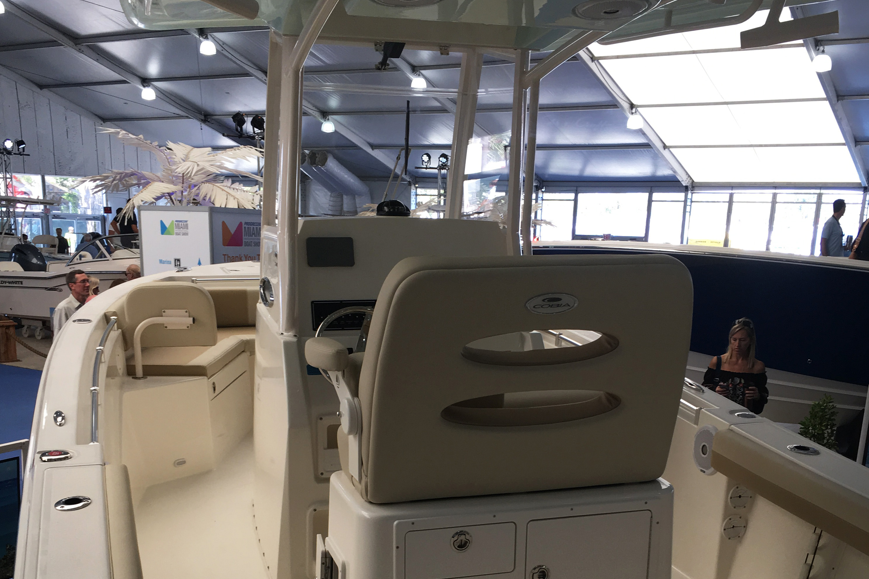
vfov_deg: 31.5
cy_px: 489
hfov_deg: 47.4
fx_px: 990
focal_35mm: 41
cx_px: 437
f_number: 2.2
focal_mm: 4.15
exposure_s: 1/120
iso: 32
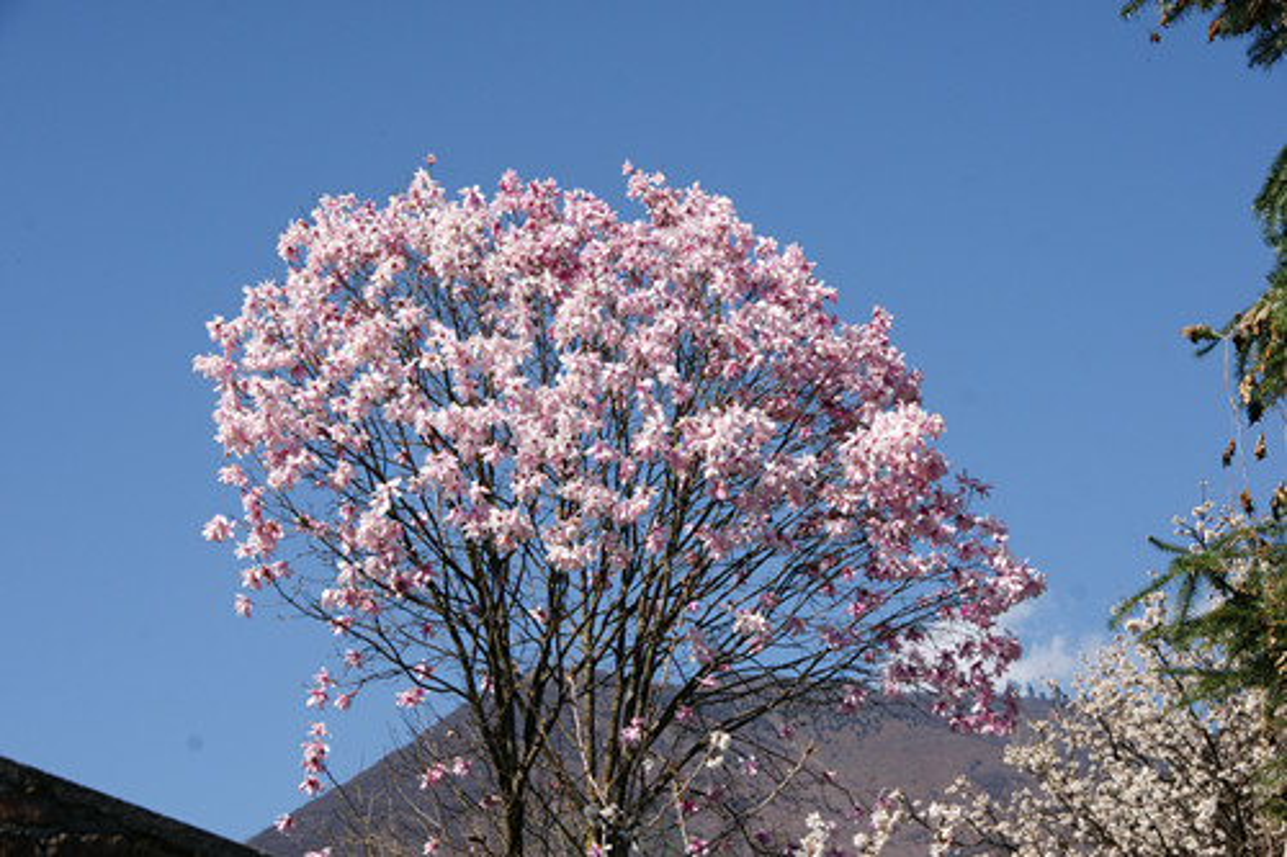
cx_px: 644
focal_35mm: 90
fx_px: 3216
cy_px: 428
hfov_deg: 22.6
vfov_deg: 15.2
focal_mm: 60
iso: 200
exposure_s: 1/200
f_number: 13
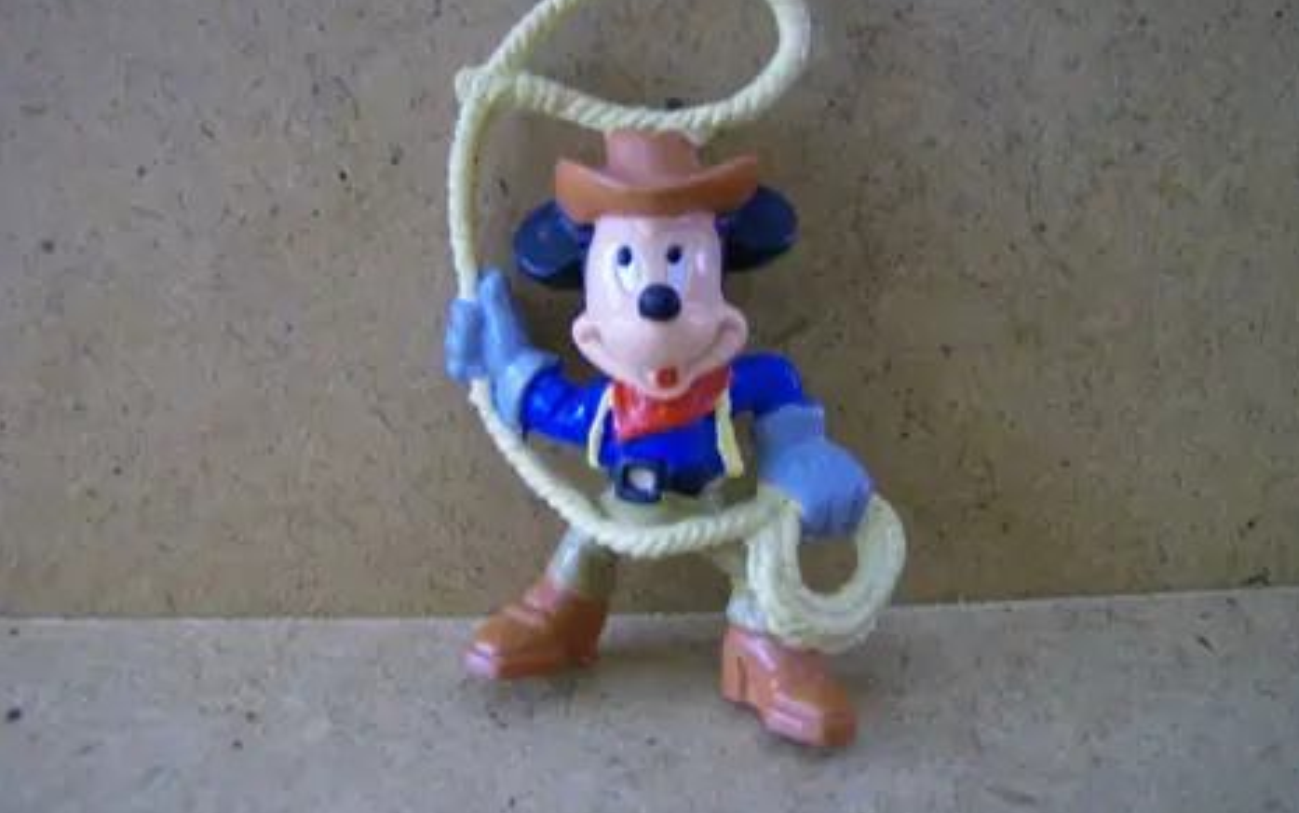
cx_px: 658
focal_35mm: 39
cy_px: 355
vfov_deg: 32.8
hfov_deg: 50.4
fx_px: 1381
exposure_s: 1/40.5
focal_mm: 6
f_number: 2.8
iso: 200
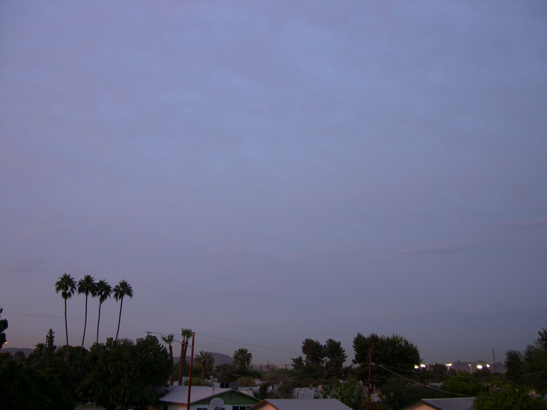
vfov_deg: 37.7
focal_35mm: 38
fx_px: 600
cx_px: 274
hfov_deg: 49.0
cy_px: 205
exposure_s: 1/7.1
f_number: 2.8
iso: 100
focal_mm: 8
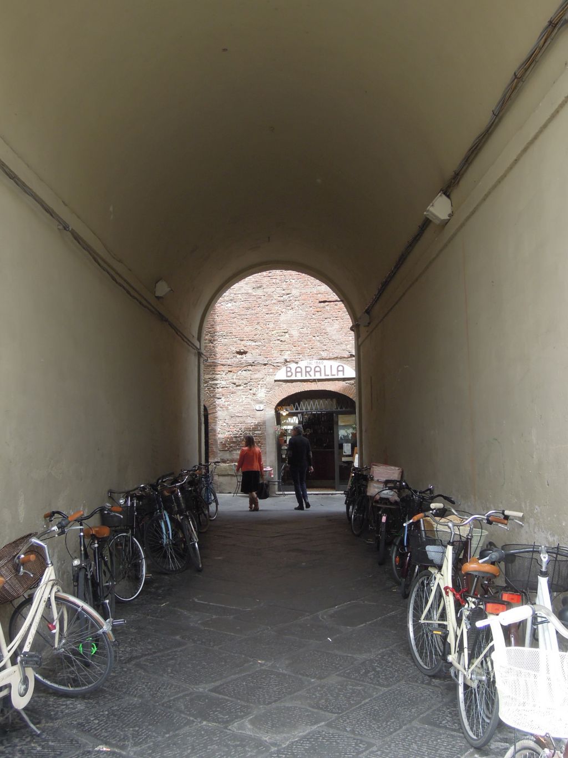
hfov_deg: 40.7
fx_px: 766
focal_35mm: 35
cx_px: 284
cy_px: 379
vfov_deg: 52.6
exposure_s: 1/250
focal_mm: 6.3
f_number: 3.2
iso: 160
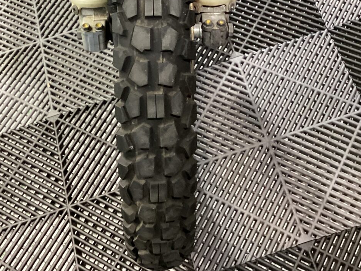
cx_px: 185
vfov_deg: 22.7
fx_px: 657
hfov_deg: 30.7
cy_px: 26
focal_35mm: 63
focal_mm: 3.3
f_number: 2.4
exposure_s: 1/40
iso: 320
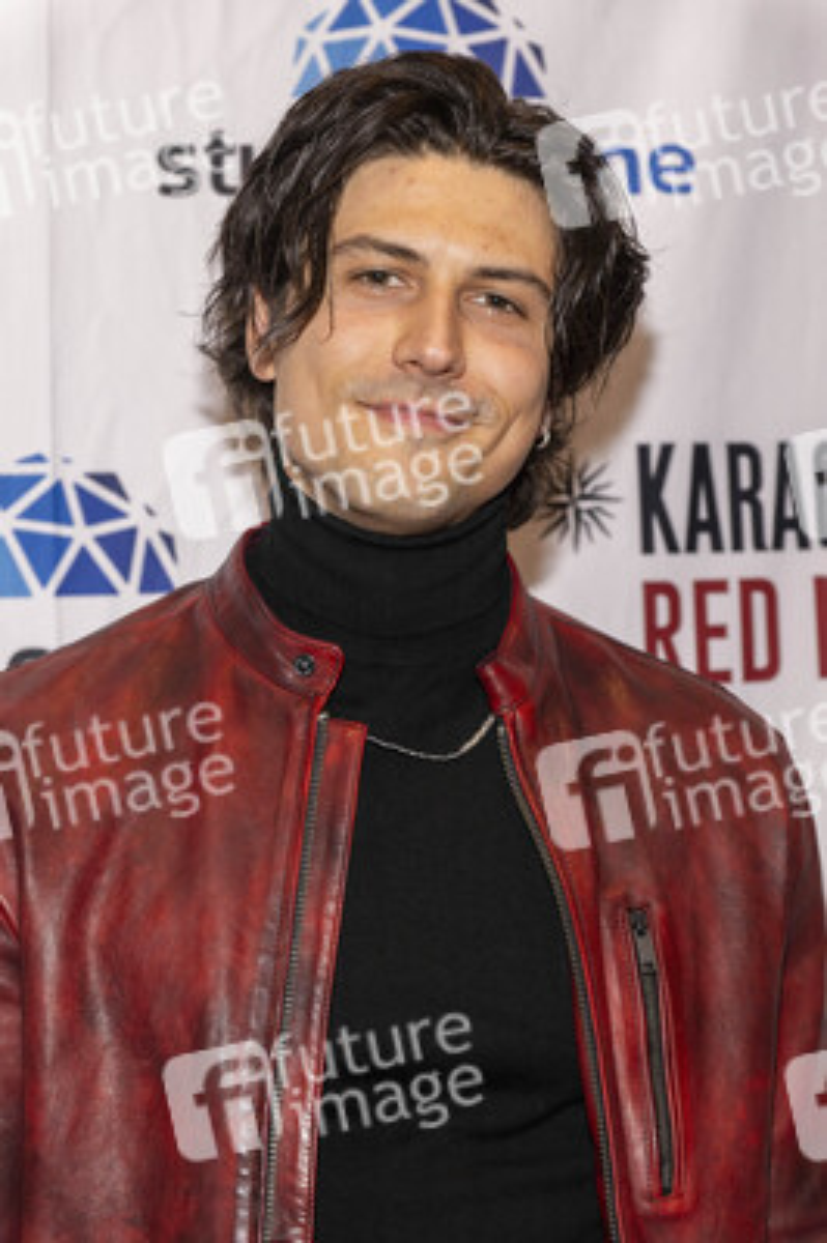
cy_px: 622
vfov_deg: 23.9
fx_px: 2934
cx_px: 414
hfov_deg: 16.0
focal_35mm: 85
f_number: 5.6
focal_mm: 85
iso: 800
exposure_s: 1/200
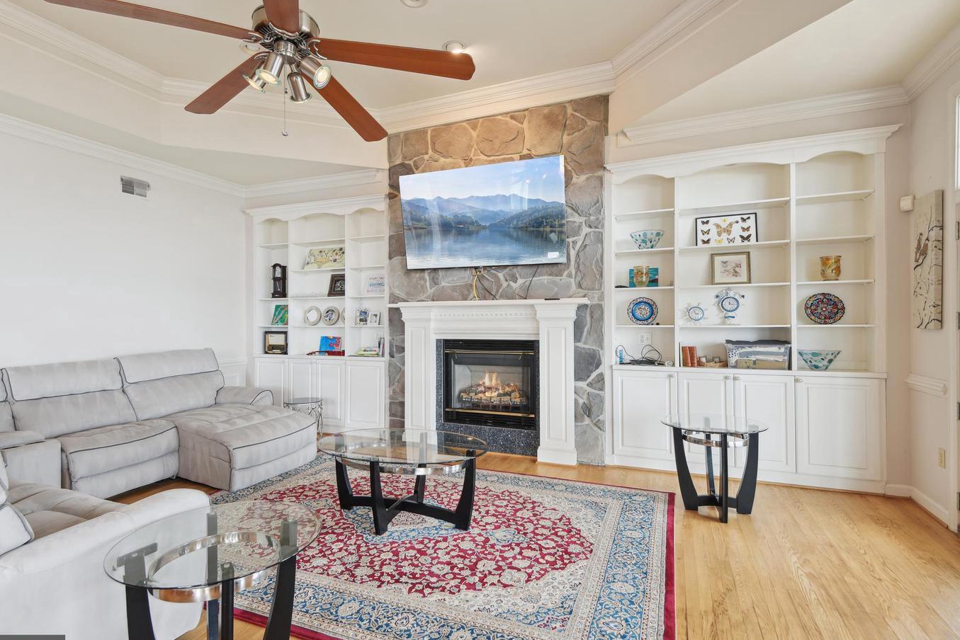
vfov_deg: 70.4
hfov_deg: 93.2
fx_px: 453
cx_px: 465
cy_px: 331
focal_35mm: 17
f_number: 8
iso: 200
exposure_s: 1/8
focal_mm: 16
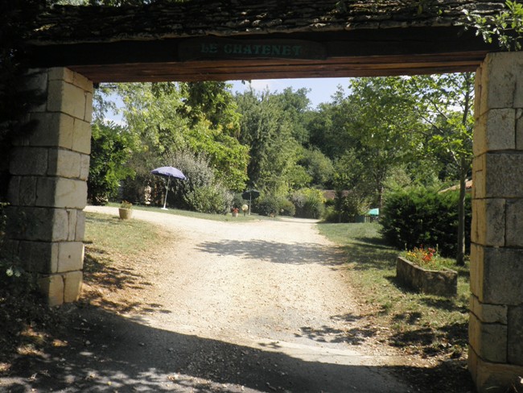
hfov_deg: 56.8
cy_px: 196
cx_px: 262
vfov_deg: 44.2
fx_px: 484
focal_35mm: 32
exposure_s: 1/100
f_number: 9.4
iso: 64
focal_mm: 5.9
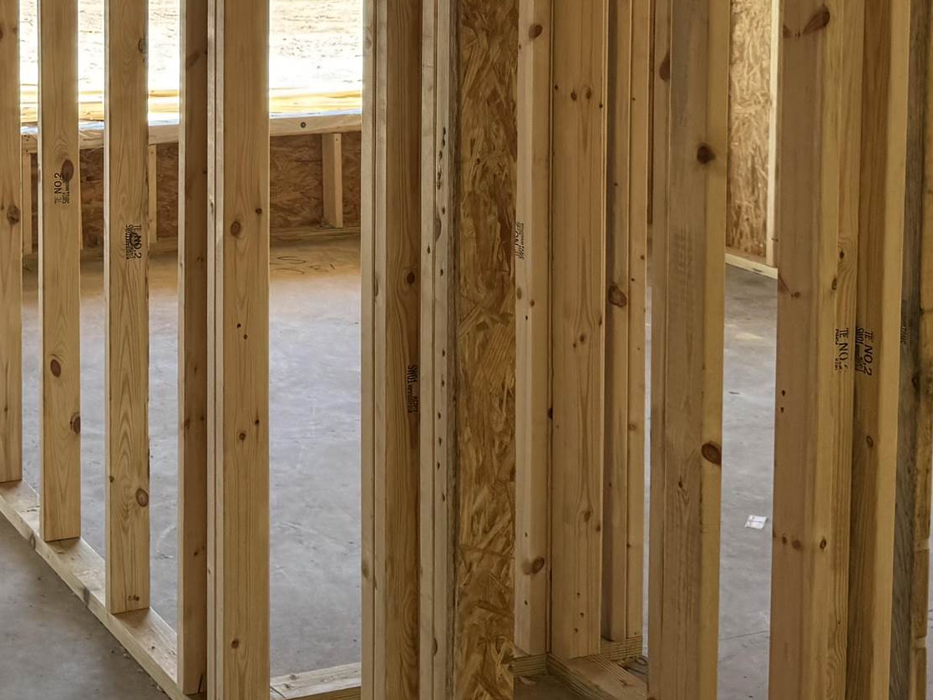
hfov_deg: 28.4
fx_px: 1779
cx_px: 109
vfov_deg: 21.4
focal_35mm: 66
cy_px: -20
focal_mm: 6.76
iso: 80
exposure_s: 1/164
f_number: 1.78
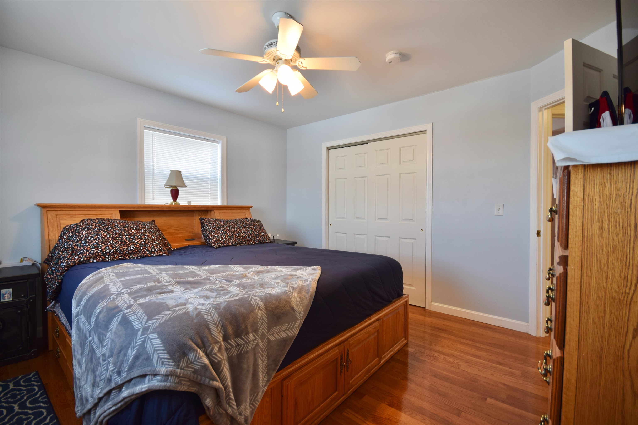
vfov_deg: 77.3
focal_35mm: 15
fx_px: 266
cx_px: 319
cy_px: 212
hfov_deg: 100.4
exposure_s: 1/20
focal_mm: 10
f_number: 6.3
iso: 200
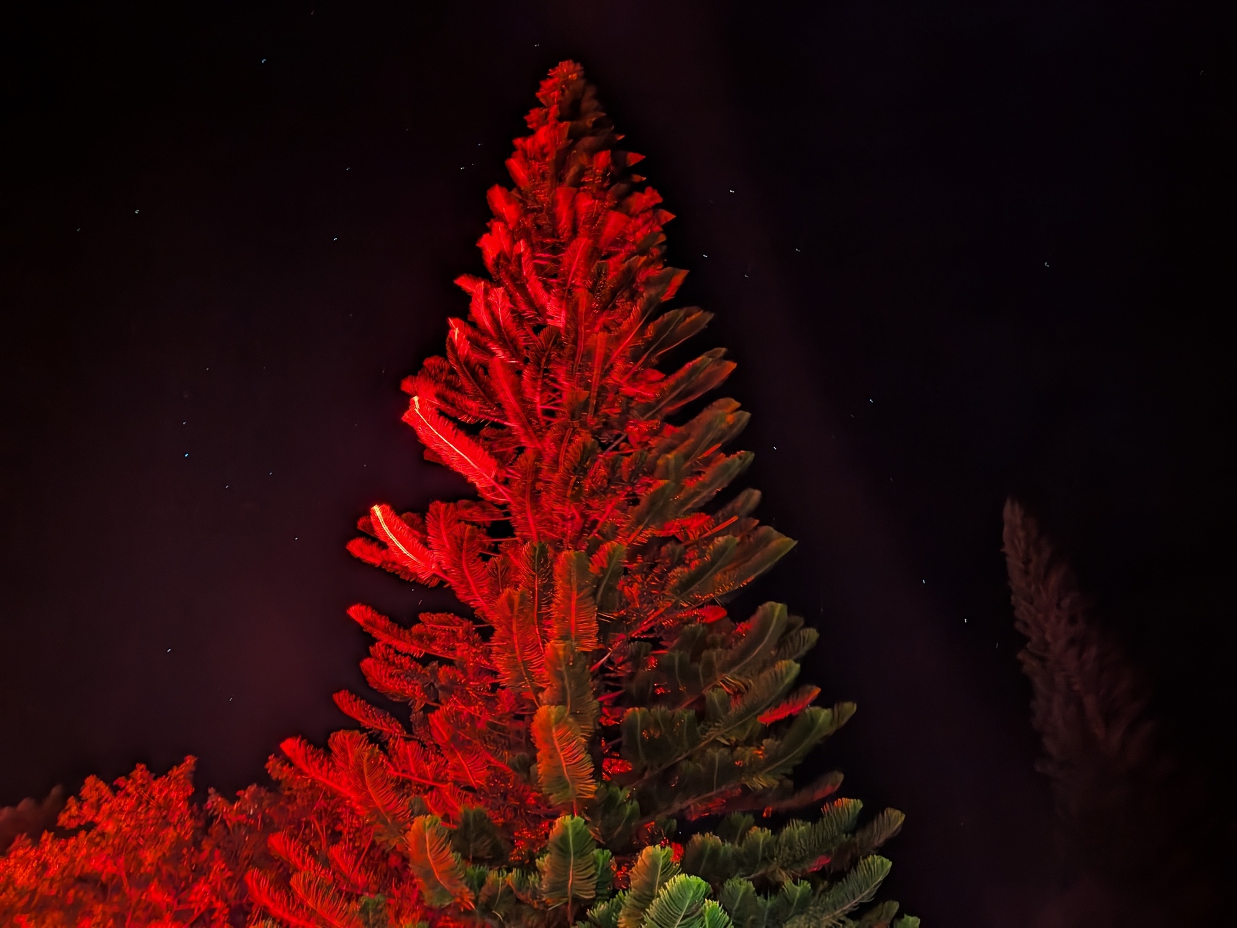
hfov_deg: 71.6
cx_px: 618
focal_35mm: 24
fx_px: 858
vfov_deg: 56.8
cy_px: 464
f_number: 1.68
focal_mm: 6.9
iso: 599
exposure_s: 1/2.87
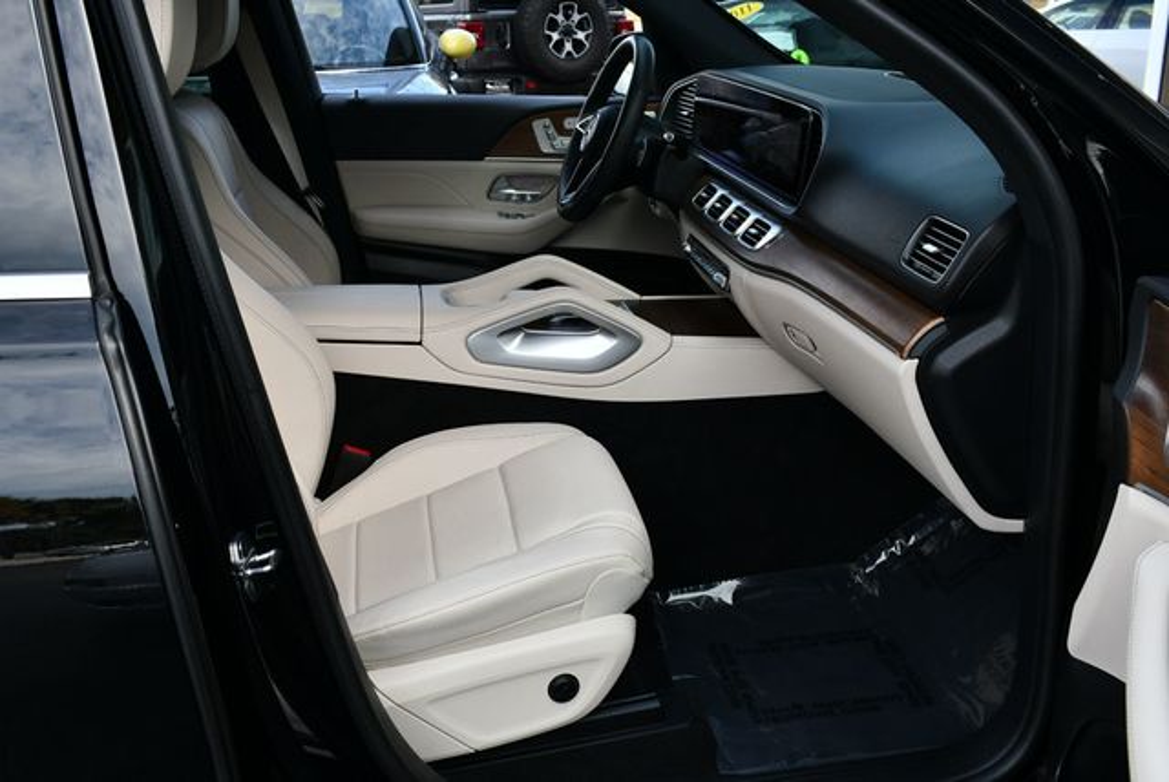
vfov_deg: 36.9
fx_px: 1170
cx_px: 584
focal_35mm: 36
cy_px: 391
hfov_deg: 53.1
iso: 200
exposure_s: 1/250
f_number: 6.3
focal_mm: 18
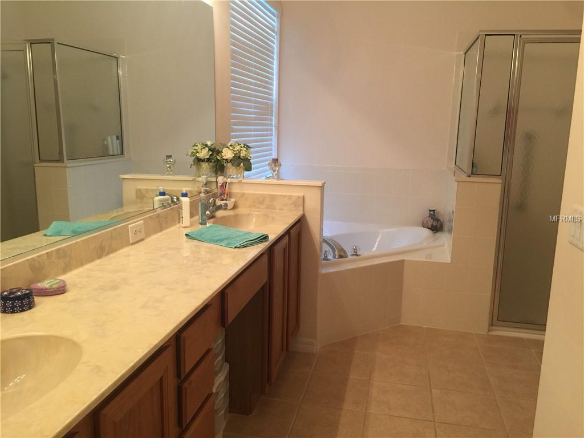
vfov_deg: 48.2
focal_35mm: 29
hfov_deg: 61.7
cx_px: 292
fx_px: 489
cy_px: 219
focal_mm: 4.15
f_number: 2.2
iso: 40
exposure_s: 1/15
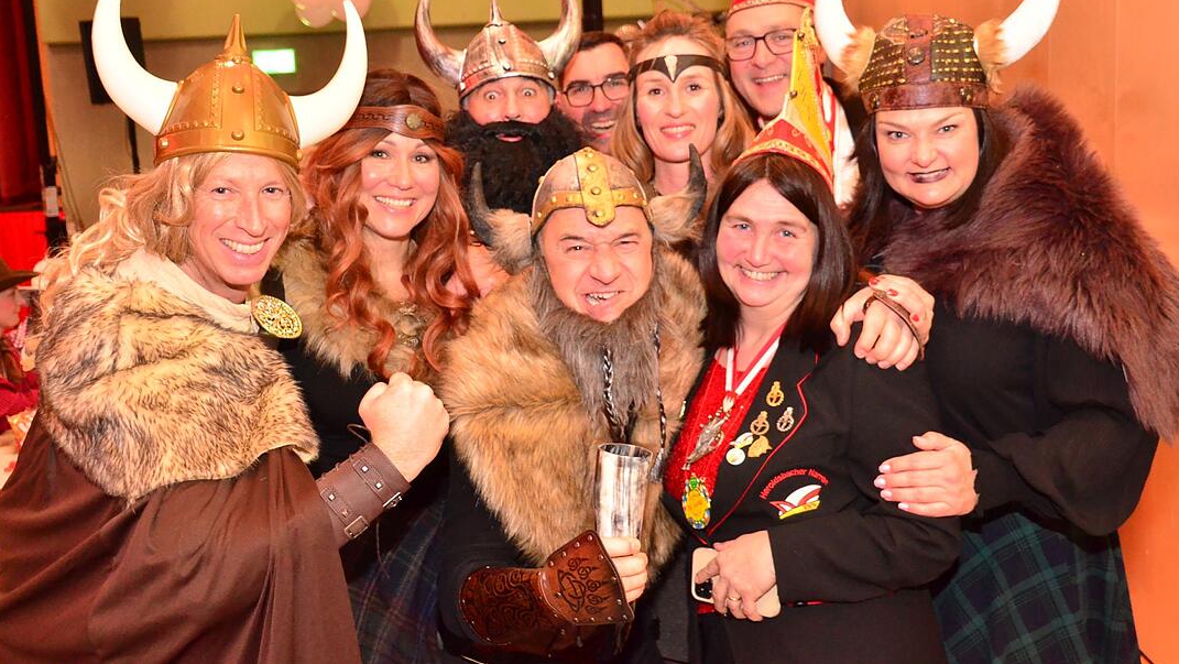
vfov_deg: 30.0
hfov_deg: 51.0
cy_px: 279
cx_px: 589
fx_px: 1236
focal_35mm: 40
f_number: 5.6
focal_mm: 25
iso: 3200
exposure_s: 1/50
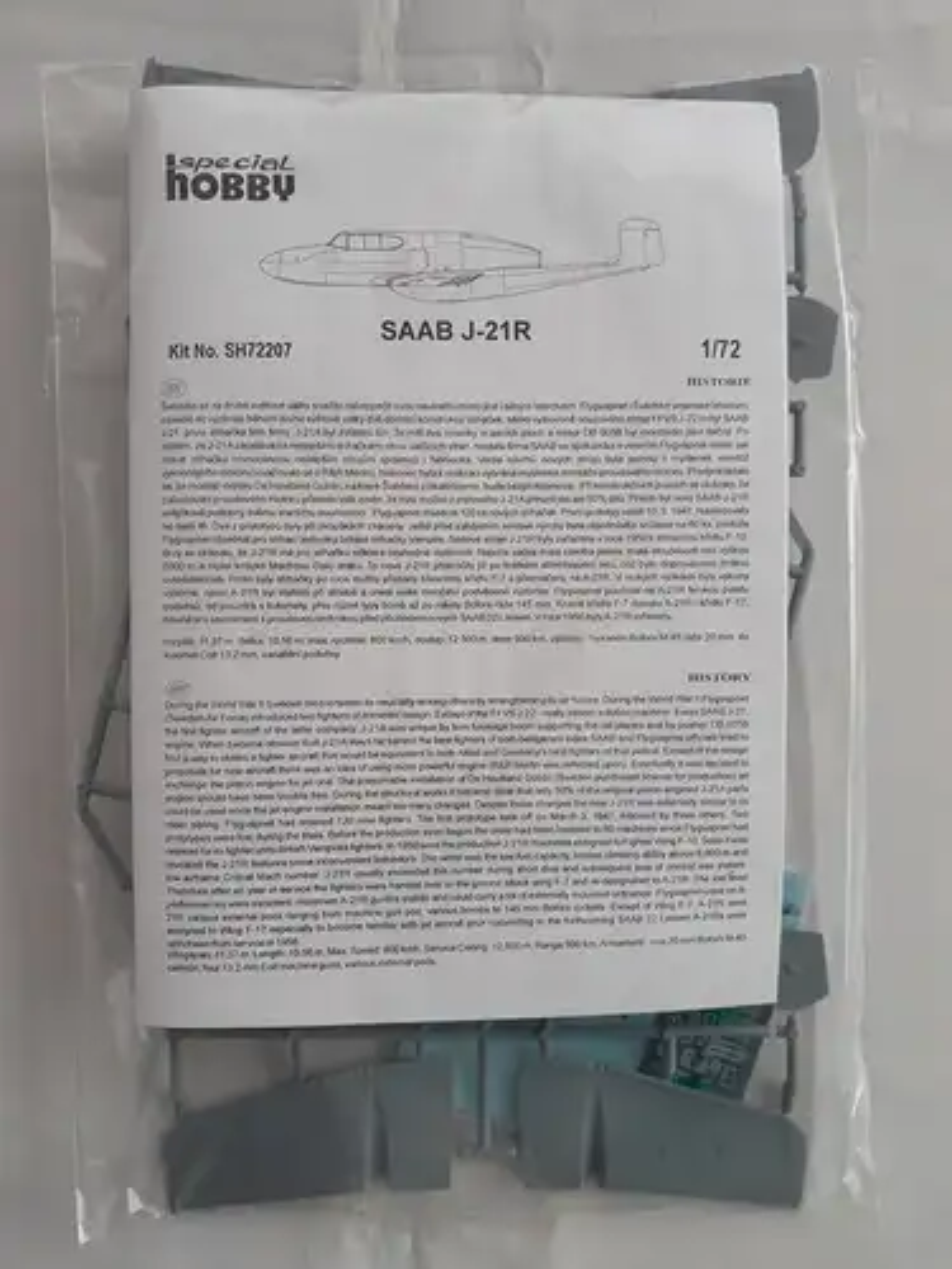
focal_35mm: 26
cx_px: 476
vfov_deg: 67.3
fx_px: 953
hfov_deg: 53.1
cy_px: 634
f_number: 1.8
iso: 64
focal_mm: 4
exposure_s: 1/100
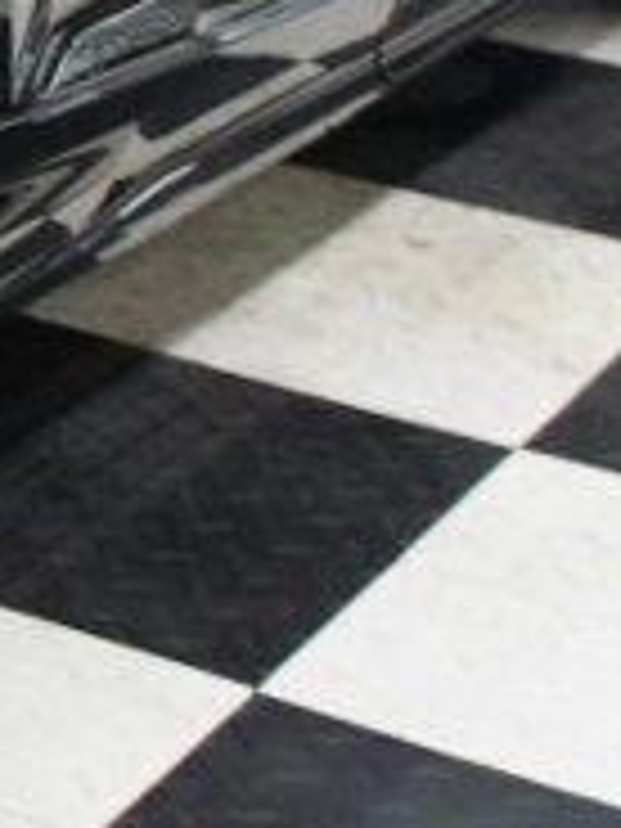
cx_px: -1012
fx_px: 3444
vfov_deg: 13.2
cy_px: -236
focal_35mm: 144
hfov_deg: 9.0
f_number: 3.5
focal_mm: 18
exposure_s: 1/30
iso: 500
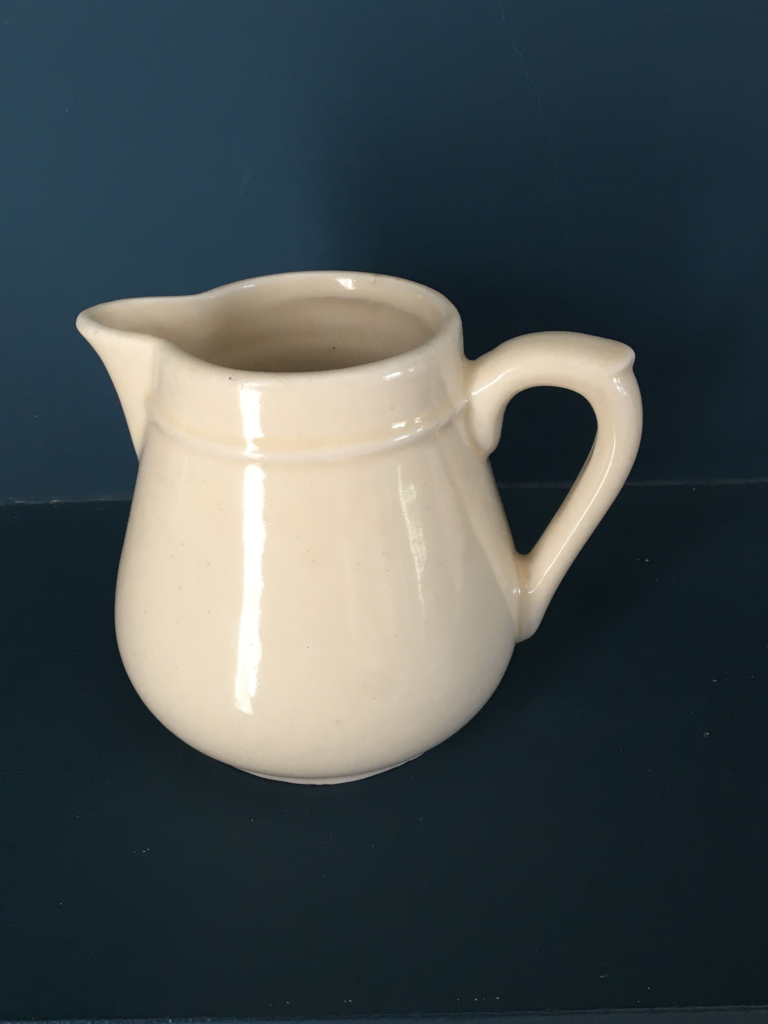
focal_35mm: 38
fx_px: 1124
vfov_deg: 48.5
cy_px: 383
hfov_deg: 37.6
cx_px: 322
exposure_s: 1/33
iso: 80
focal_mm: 4.15
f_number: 2.2
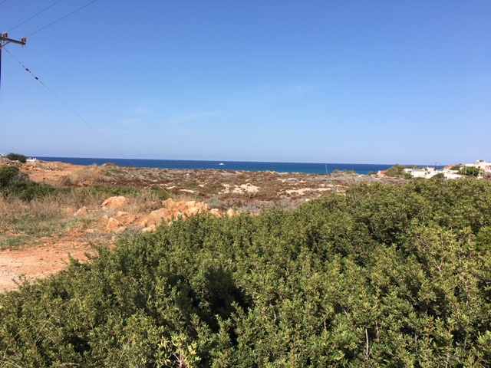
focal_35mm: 29
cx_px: 246
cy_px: 184
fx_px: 411
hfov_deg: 61.7
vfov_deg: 48.2
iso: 25
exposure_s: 1/1508
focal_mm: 4.15
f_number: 2.2
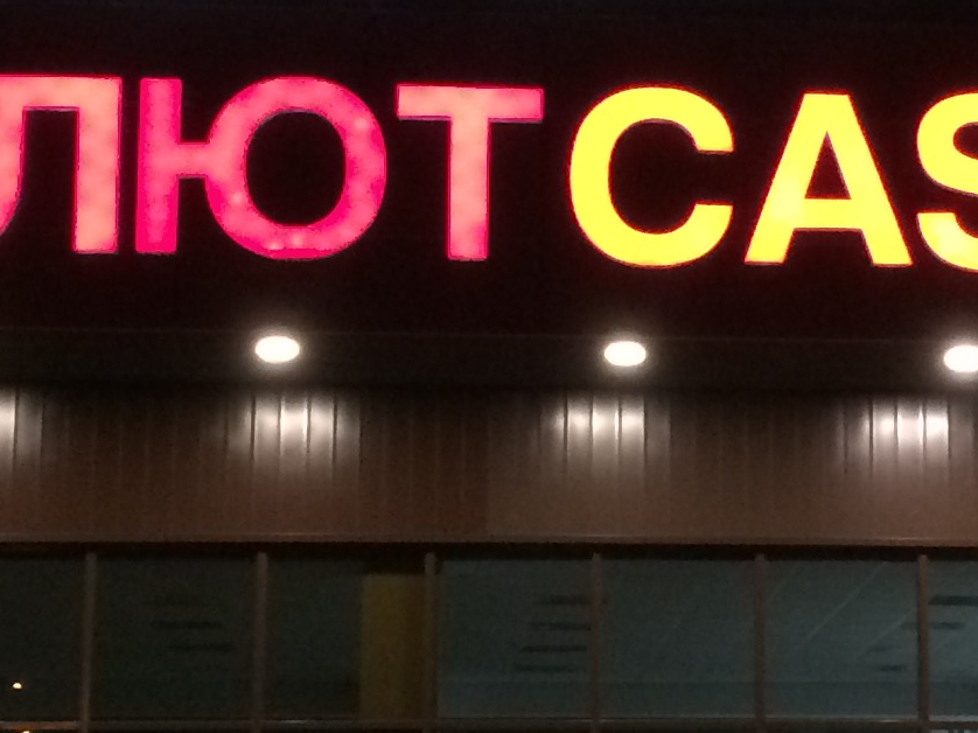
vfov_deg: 13.1
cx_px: 799
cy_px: 298
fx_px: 3192
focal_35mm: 113
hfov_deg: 17.3
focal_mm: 4.15
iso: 320
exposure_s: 1/20
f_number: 2.2
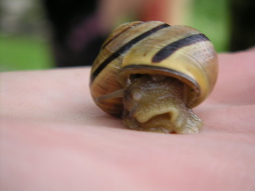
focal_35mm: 111
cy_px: 96
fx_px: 817
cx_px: 128
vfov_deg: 13.3
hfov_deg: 17.7
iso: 80
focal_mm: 14.4
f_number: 3.7
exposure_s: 1/111
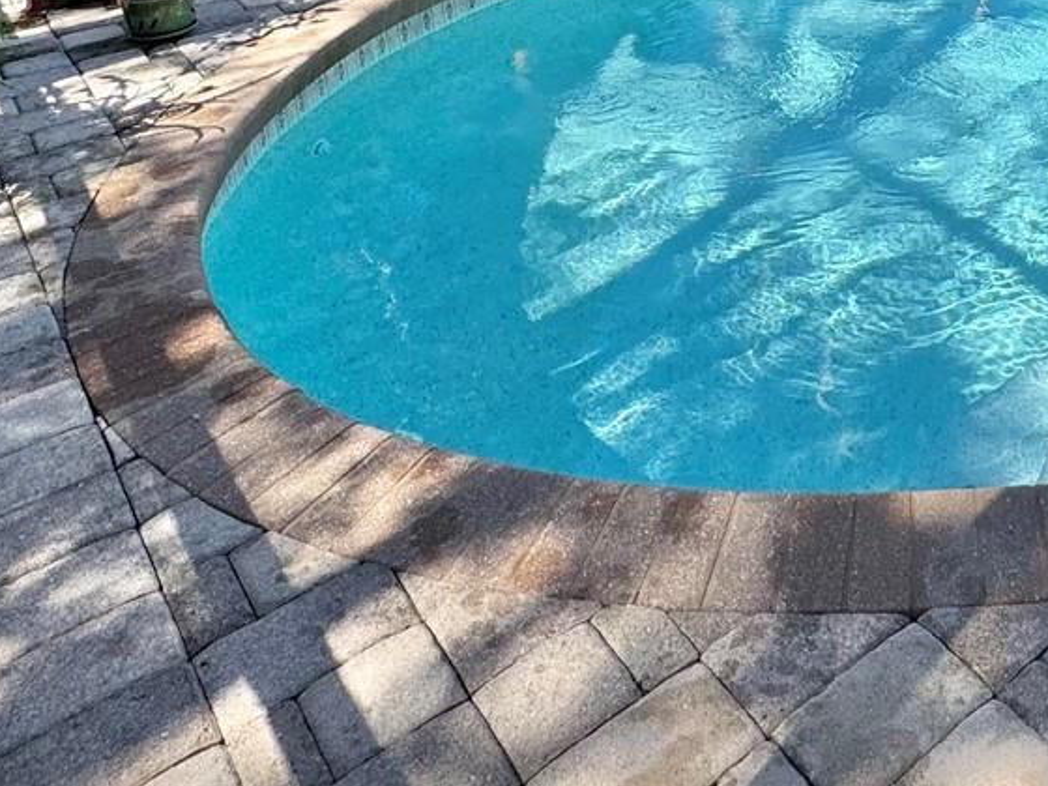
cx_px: 1007
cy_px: -67
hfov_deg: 41.7
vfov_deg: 32.0
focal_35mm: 40
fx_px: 1211
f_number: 2.2
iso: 50
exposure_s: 1/693
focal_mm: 2.22
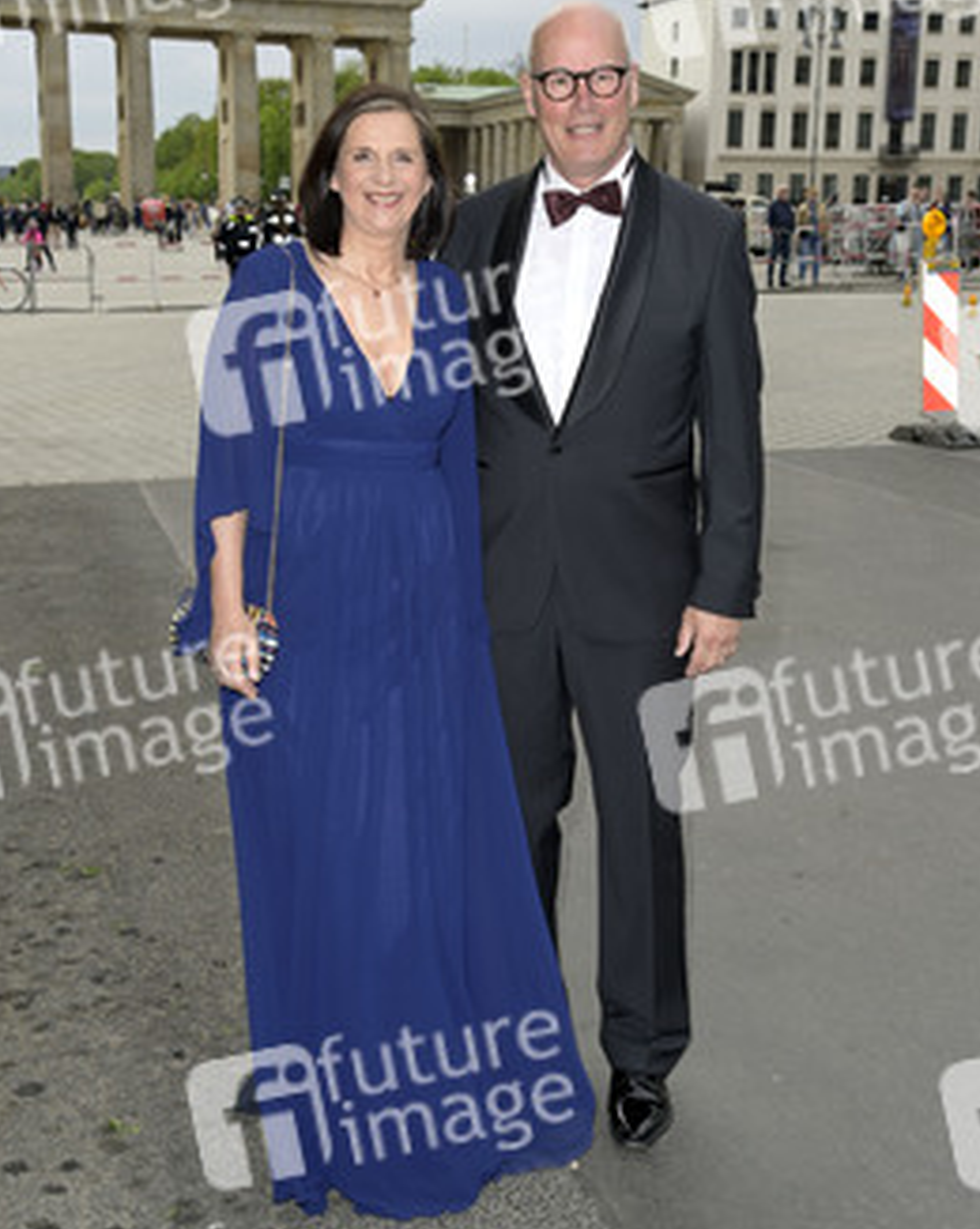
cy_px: 535
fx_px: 1925
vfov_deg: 35.3
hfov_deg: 28.6
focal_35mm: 53
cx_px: 490
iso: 500
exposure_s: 1/250
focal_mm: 46
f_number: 8
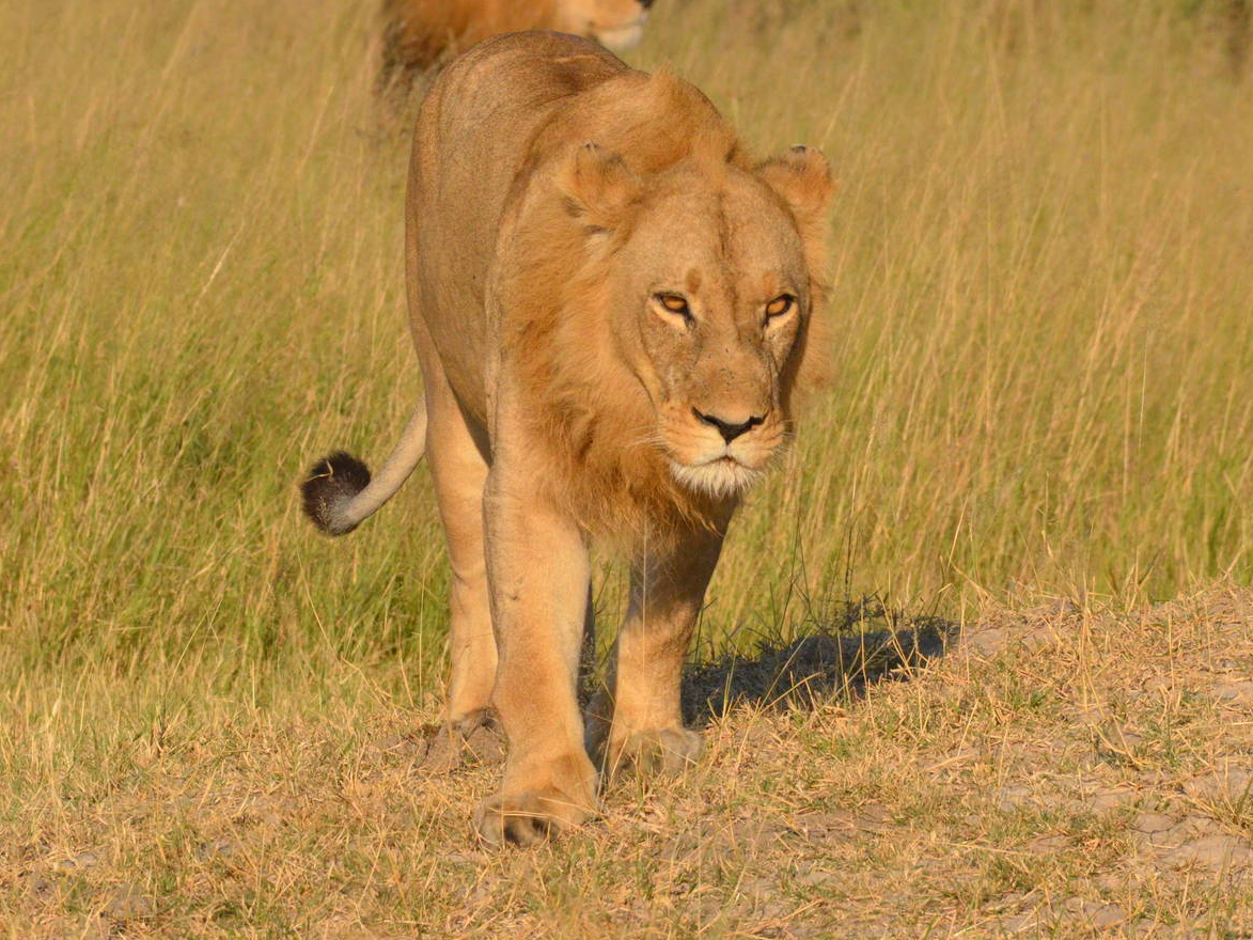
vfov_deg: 2.5
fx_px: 21322
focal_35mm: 589
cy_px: 397
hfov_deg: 3.4
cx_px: 532
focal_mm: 300
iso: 2500
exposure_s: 1/3200
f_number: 14
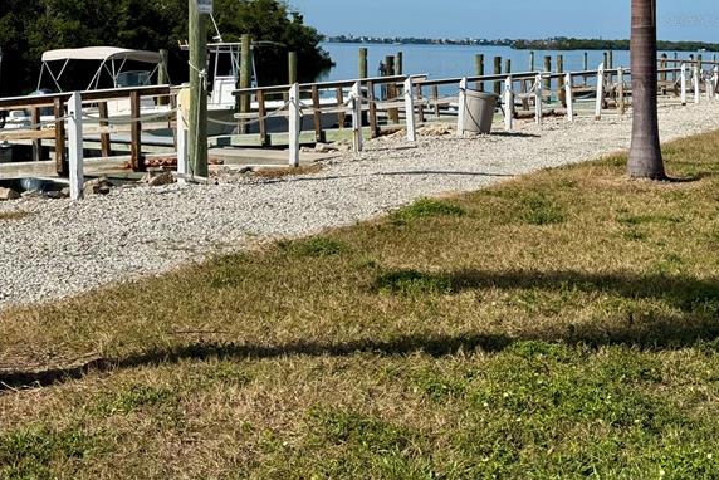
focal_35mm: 67
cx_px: 360
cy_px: 20
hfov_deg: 30.1
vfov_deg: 19.8
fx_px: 1339
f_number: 1.78
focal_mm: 6.76
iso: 64
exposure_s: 1/6410
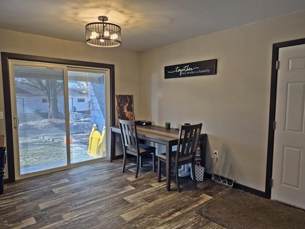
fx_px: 203
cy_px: 114
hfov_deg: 73.9
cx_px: 152
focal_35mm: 23
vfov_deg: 58.9
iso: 50
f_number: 1.8
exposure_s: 1/120
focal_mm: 5.4
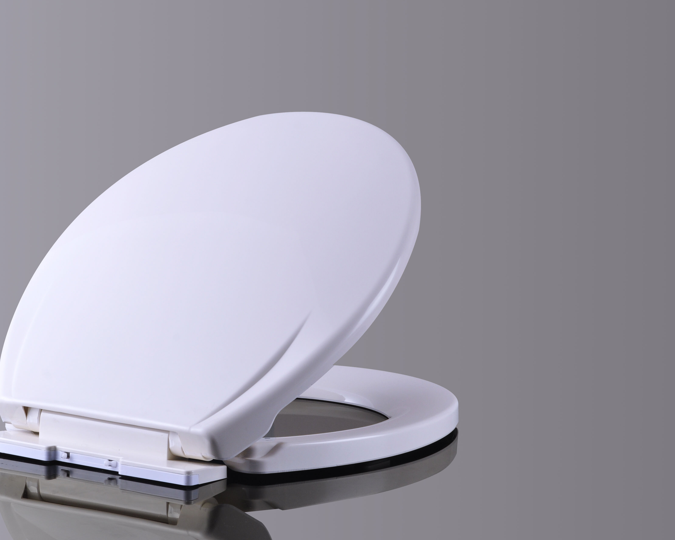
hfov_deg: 11.9
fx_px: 3229
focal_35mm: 162
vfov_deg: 9.6
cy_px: 265
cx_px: 262
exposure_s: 1/80
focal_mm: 85
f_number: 14
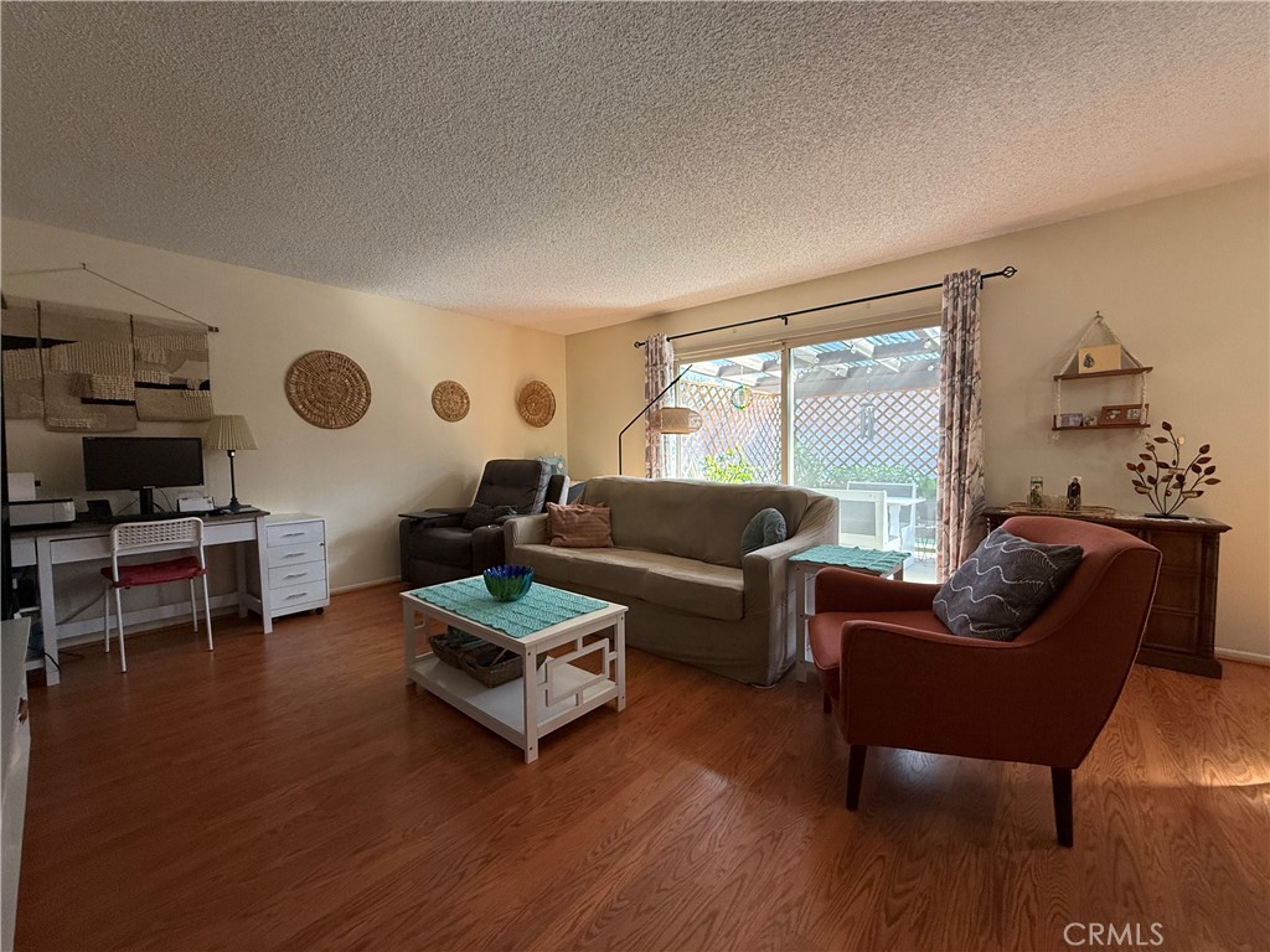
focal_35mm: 14
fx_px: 514
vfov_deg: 85.7
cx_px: 635
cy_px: 476
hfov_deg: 102.1
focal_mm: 2.22
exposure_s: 1/99
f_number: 2.2
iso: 200
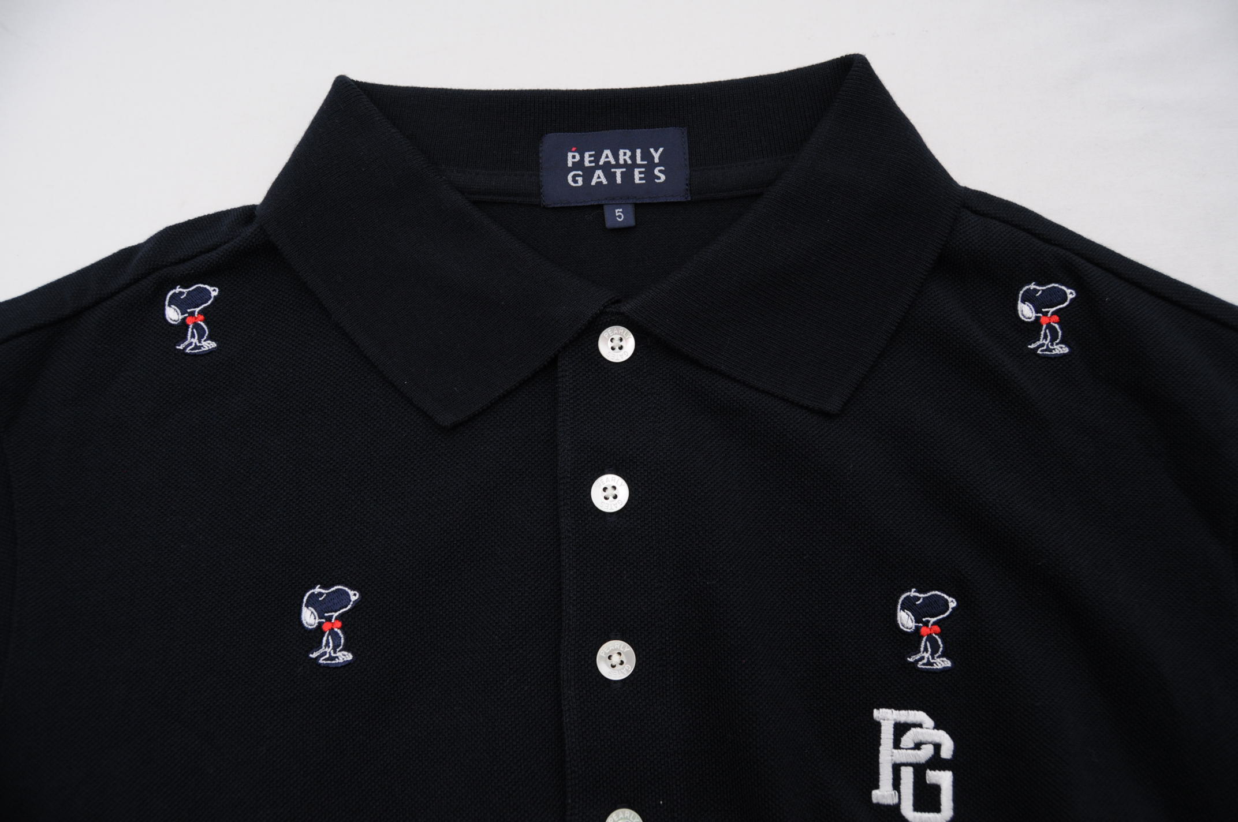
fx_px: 927
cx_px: 619
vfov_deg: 47.8
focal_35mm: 27
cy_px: 411
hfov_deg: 67.4
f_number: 4.5
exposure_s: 1/200
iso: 400
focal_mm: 18
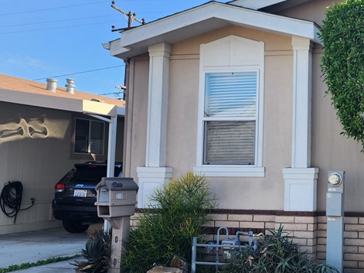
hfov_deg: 35.1
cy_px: 144
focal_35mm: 50
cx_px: 354
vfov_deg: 29.1
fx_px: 526
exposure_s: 1/276
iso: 12
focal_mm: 6.4
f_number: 1.8
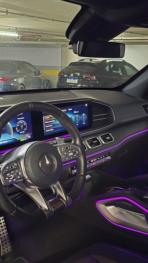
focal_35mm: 37
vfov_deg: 54.0
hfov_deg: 32.0
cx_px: 70
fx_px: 258
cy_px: 139
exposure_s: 1/30
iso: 2000
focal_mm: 6.3
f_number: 1.7
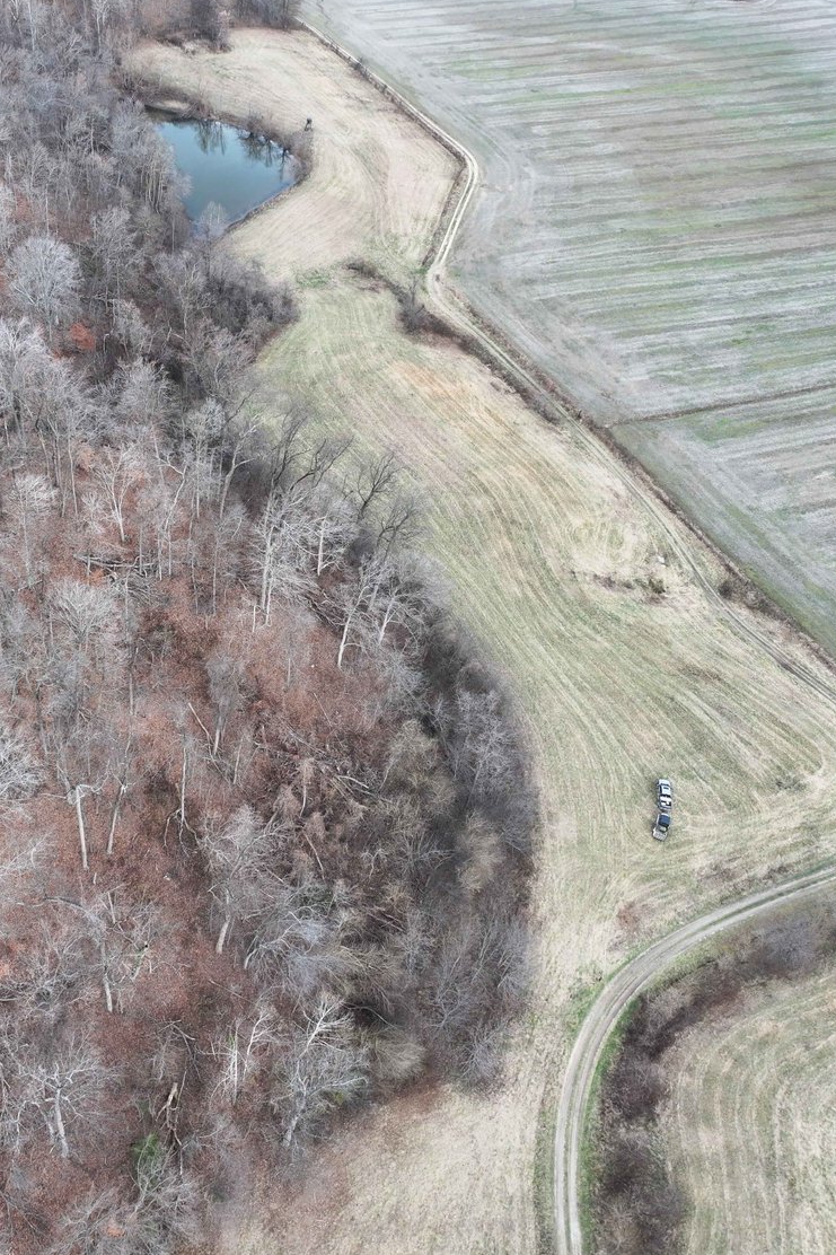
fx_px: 1185
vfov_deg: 55.8
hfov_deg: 38.2
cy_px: 616
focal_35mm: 34
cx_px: 241
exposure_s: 1/160
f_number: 2.8
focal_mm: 12.29
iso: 100
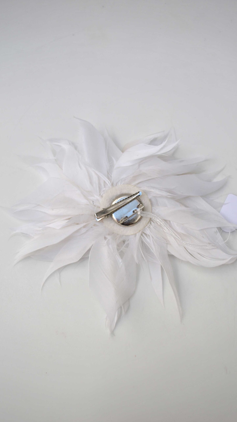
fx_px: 458
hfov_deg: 29.0
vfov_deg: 49.4
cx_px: 123
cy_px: 211
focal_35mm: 41
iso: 100
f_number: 4.2
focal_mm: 26
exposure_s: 1/640
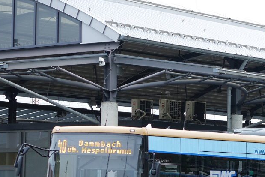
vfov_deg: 8.7
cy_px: 144
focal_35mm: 157
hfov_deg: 13.0
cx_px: 232
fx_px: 1156
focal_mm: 29.84
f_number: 2.8
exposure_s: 1/100
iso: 160
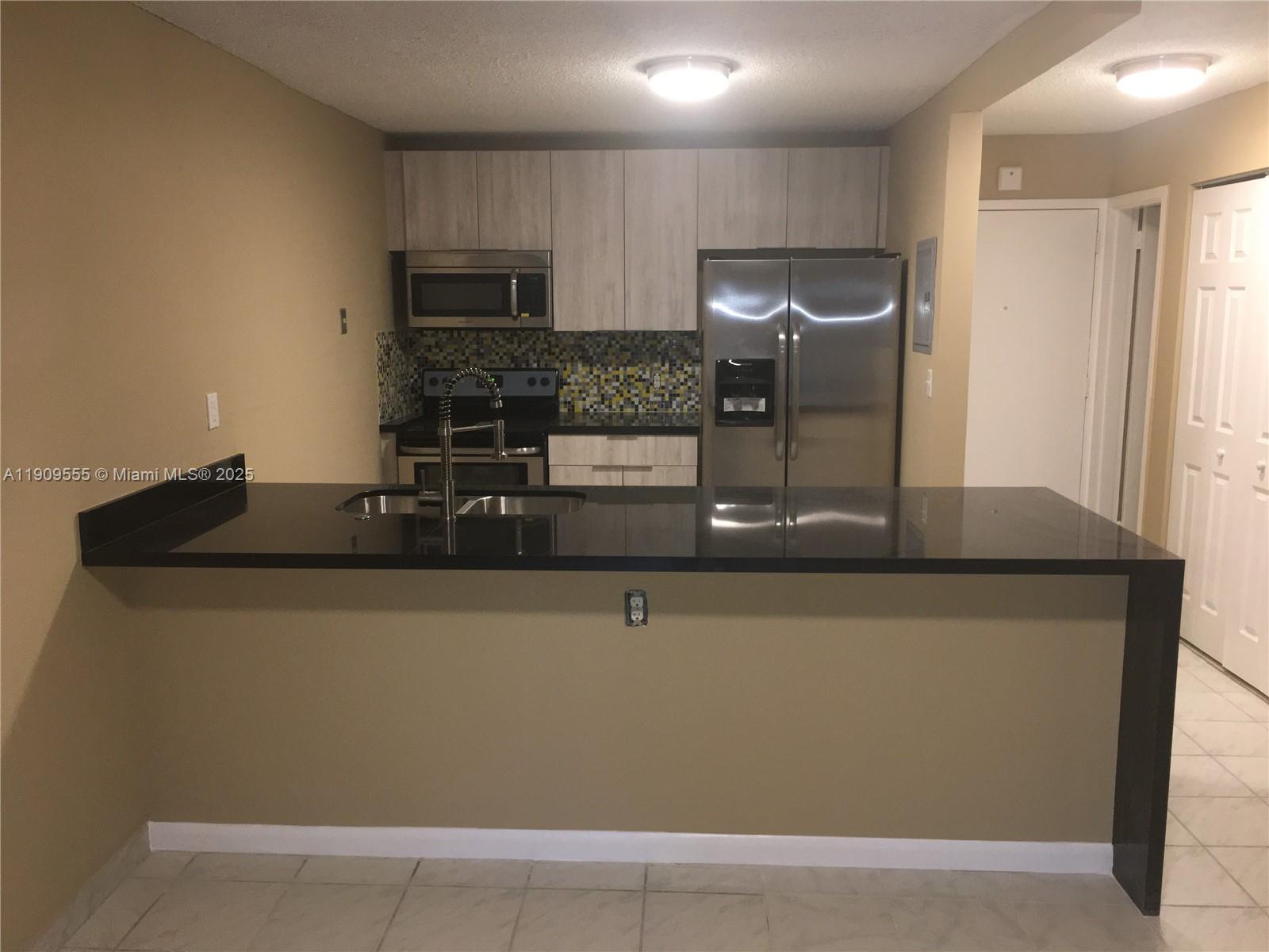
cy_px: 476
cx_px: 634
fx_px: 1063
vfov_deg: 48.2
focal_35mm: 29
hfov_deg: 61.7
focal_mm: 4.15
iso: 80
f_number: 2.2
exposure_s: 1/30
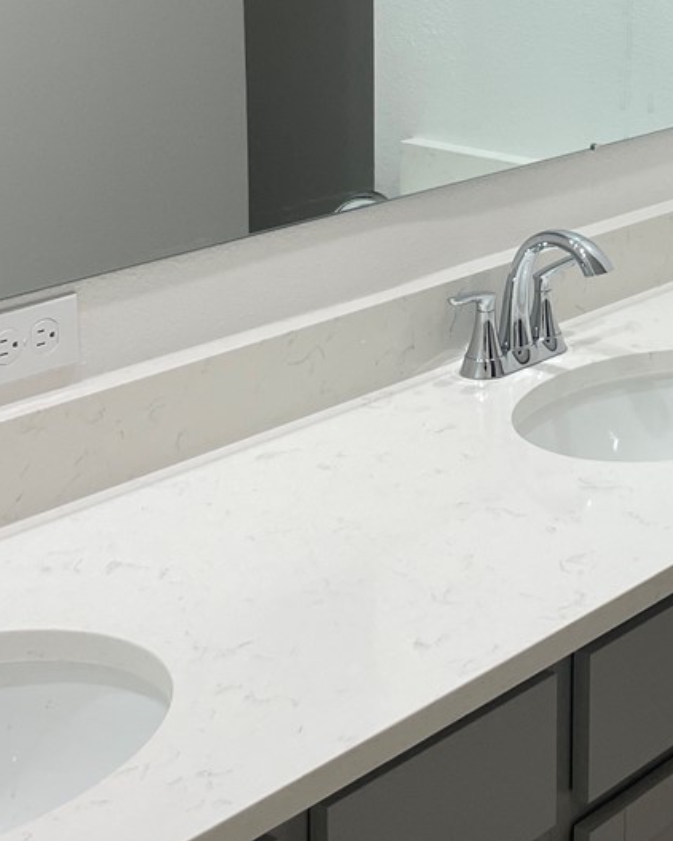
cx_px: 852
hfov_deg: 18.6
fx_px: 1916
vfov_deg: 24.0
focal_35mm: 77
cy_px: 59
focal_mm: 4.2
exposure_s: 1/120
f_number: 1.6
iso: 64
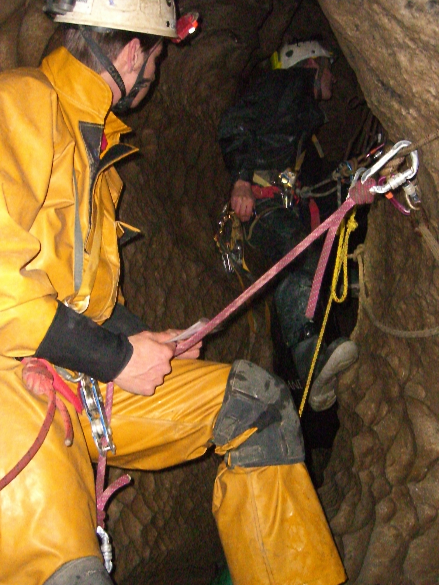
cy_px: 292
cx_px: 220
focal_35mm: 38
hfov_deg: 37.7
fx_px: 643
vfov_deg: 49.0
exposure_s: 1/60
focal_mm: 7.9
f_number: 2.8
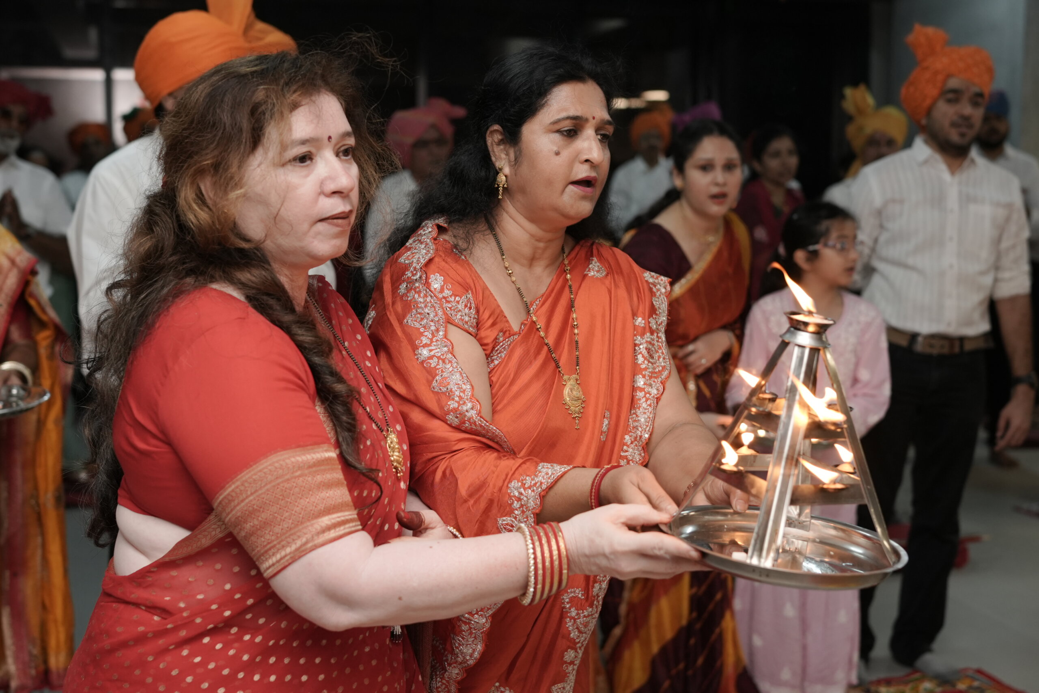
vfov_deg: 26.0
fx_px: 1501
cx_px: 520
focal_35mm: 52
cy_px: 346
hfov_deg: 38.2
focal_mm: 35
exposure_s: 1/200
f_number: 2.5
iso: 800
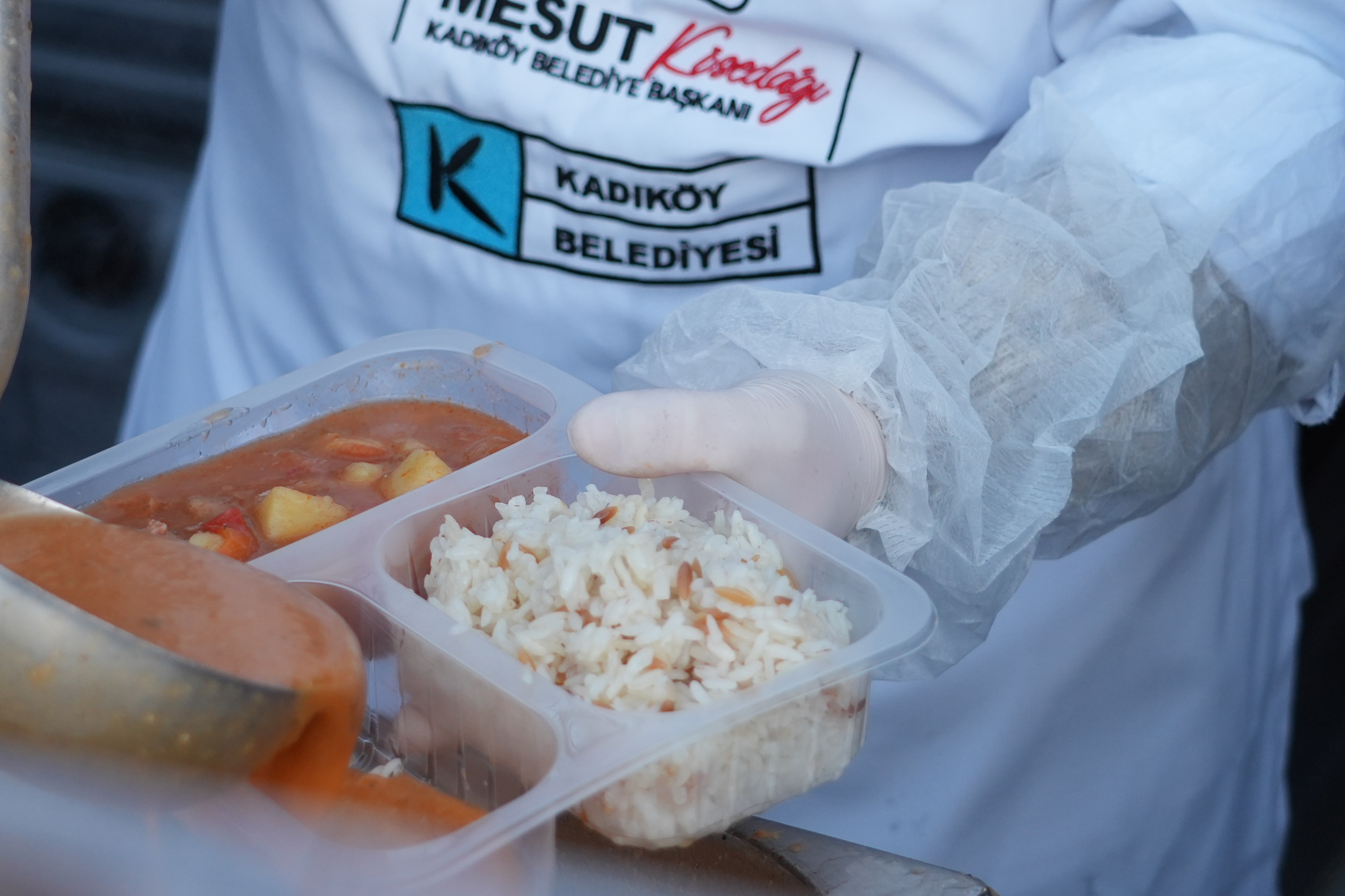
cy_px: 130
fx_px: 4072
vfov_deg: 12.5
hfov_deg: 18.8
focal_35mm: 109
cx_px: 683
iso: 400
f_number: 4
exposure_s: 1/160
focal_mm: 42
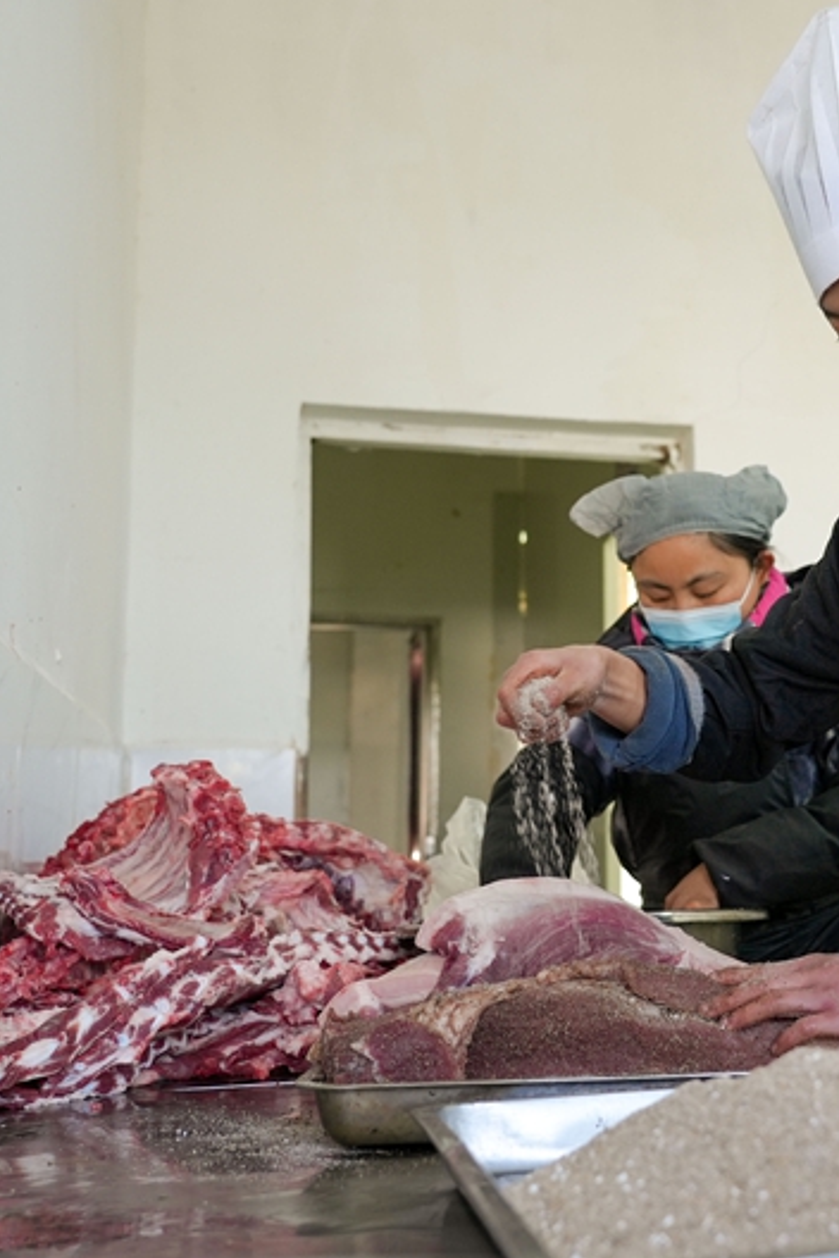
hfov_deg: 26.3
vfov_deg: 39.6
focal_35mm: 50
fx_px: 1748
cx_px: 708
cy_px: 634
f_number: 4
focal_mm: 33
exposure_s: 1/160
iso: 800
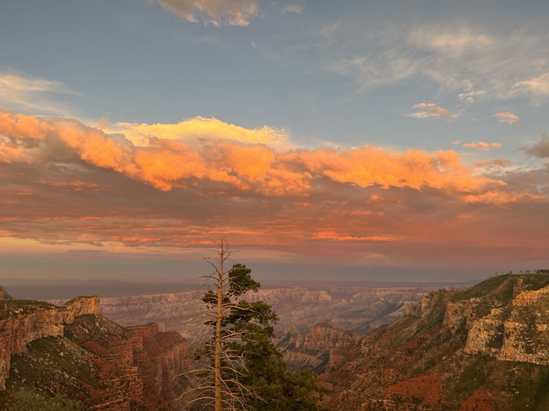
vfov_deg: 53.1
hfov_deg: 67.3
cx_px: 274
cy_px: 206
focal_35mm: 26
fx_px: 412
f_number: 1.5
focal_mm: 5.7
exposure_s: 1/182
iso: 40
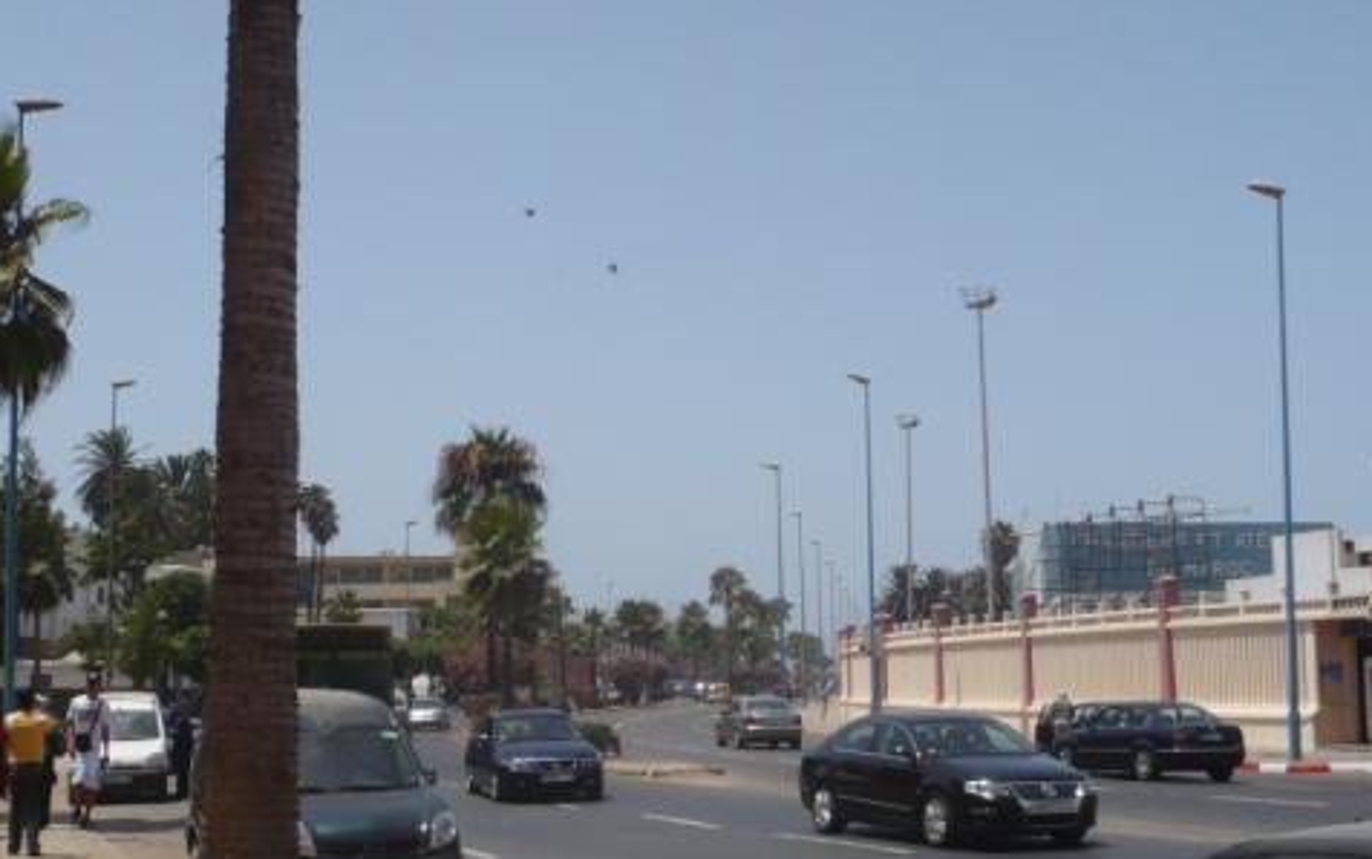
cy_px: 406
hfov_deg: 35.7
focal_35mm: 57
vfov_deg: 22.8
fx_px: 2132
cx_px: 686
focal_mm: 6.6
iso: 100
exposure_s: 1/320
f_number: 9
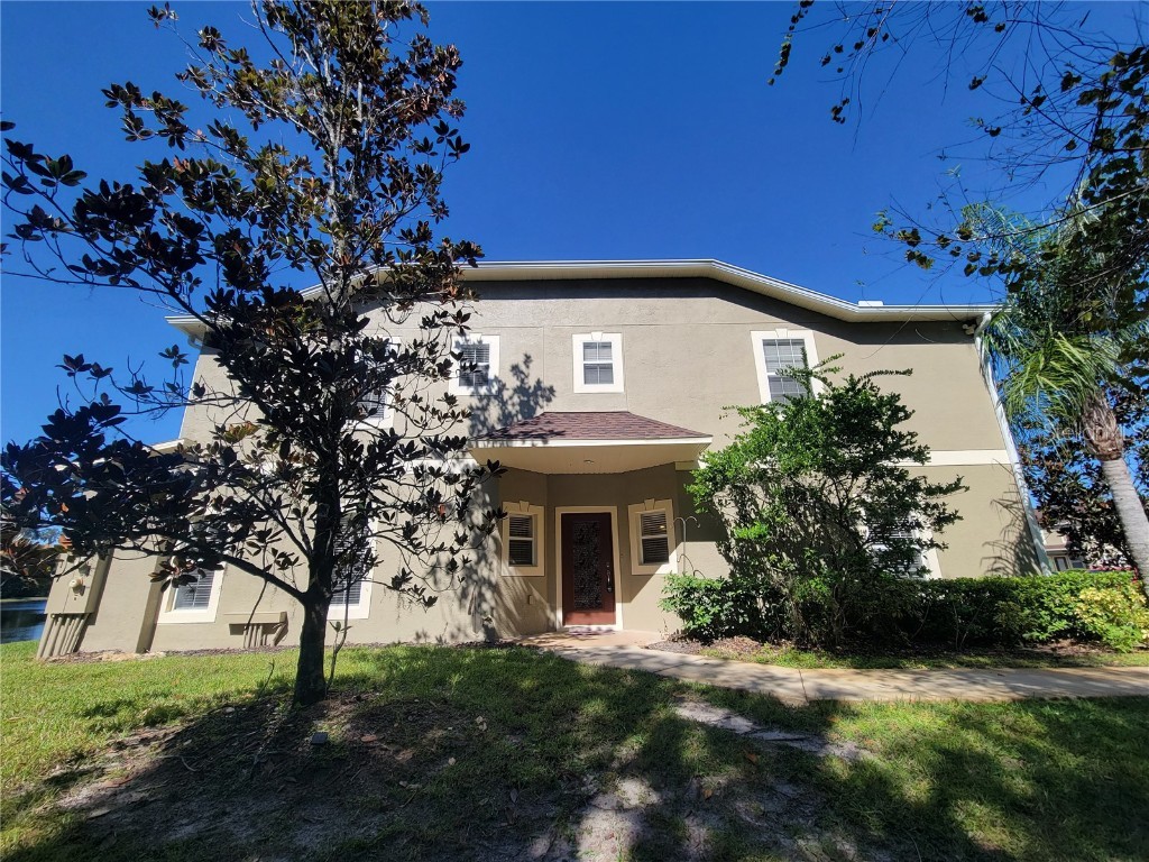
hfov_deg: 106.2
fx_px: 432
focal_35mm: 13
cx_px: 574
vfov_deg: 89.9
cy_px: 431
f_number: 2.2
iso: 50
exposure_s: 1/1005
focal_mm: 2.2
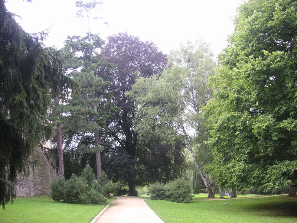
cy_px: 112
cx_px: 148
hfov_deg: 50.1
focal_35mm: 37
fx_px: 317
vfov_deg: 38.7
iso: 50
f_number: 2.8
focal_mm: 6.1
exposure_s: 1/90
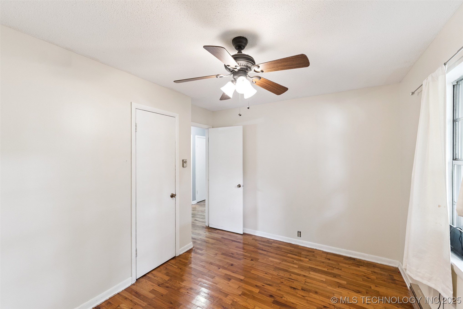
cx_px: 232
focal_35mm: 15
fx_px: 188
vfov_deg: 78.8
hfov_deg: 101.9
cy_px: 154
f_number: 2.8
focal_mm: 14.6
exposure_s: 1/30
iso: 400
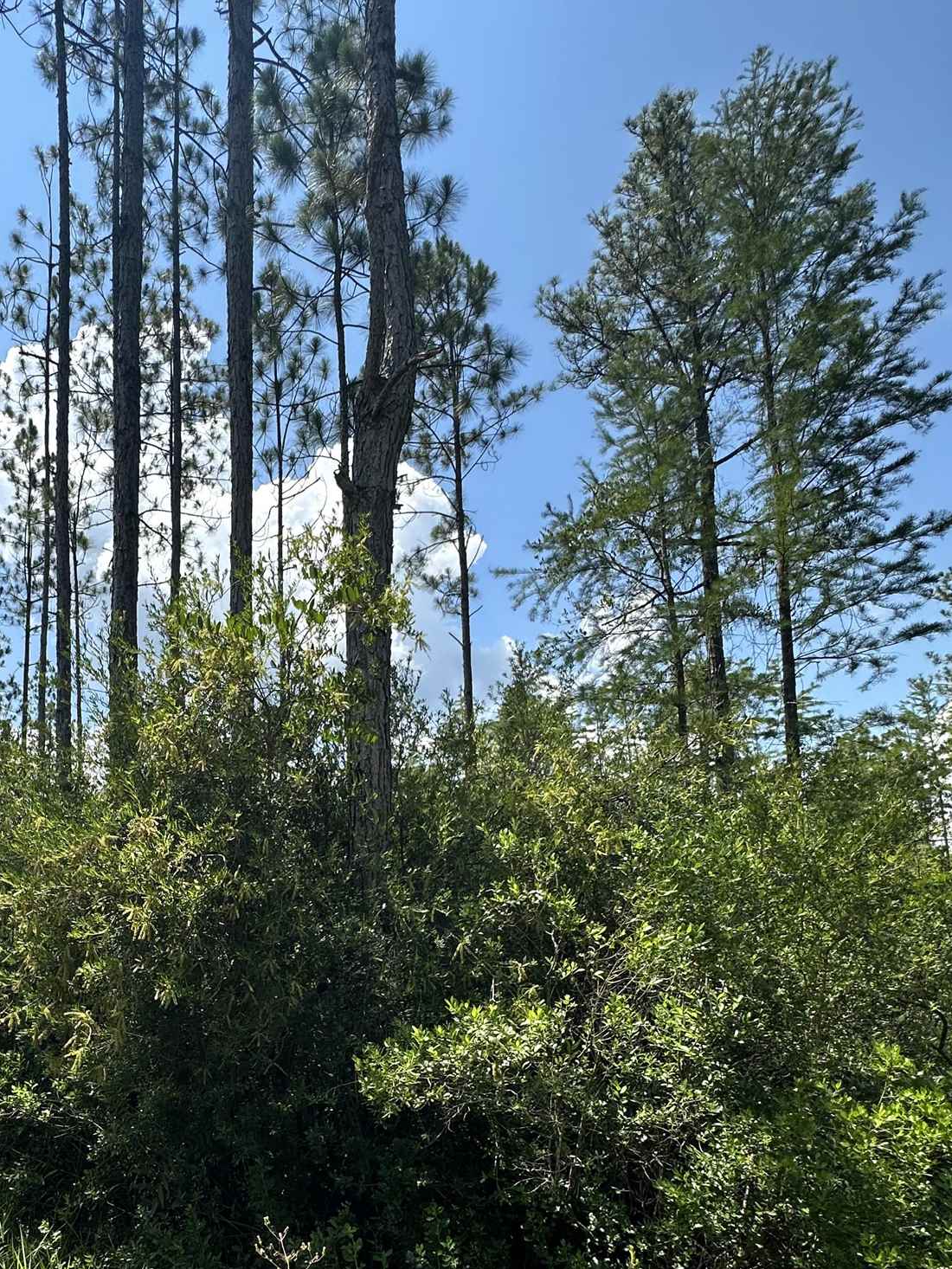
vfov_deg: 73.8
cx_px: 221
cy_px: 858
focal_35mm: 22
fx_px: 806
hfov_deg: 57.5
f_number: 2.2
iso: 50
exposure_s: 1/882
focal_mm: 2.22
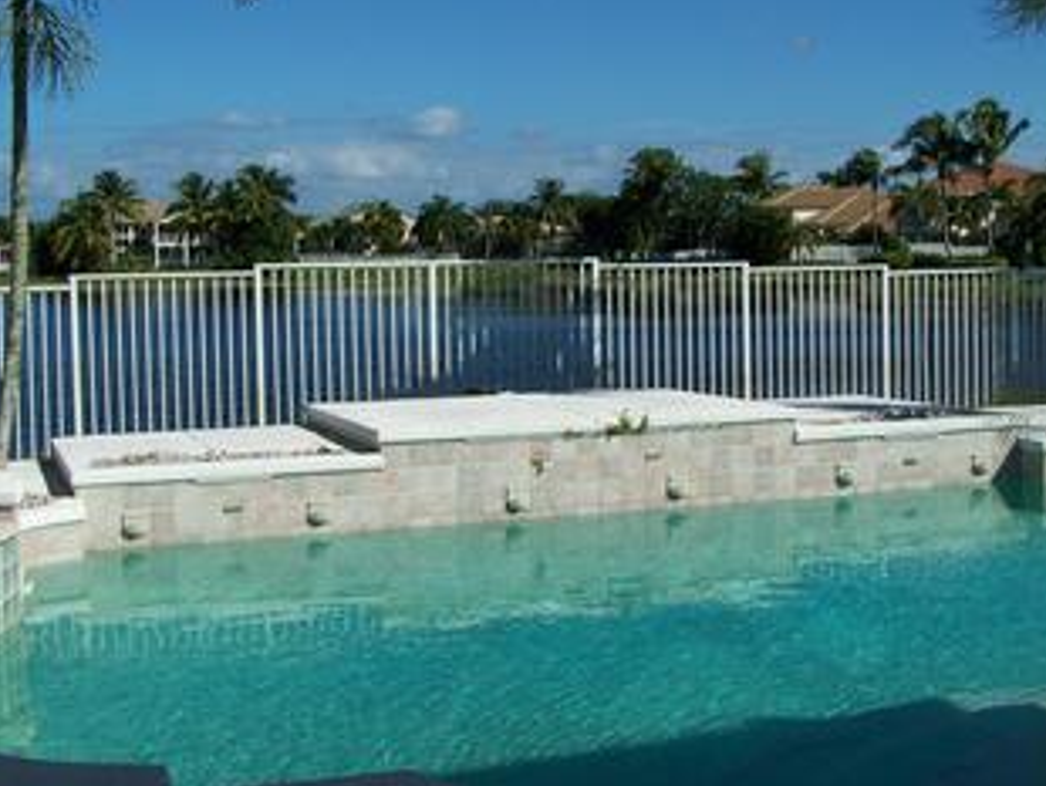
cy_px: 327
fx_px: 1482
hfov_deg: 38.9
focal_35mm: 49
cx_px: 533
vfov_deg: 29.7
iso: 80
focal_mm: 6.3
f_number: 5.6
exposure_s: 1/800
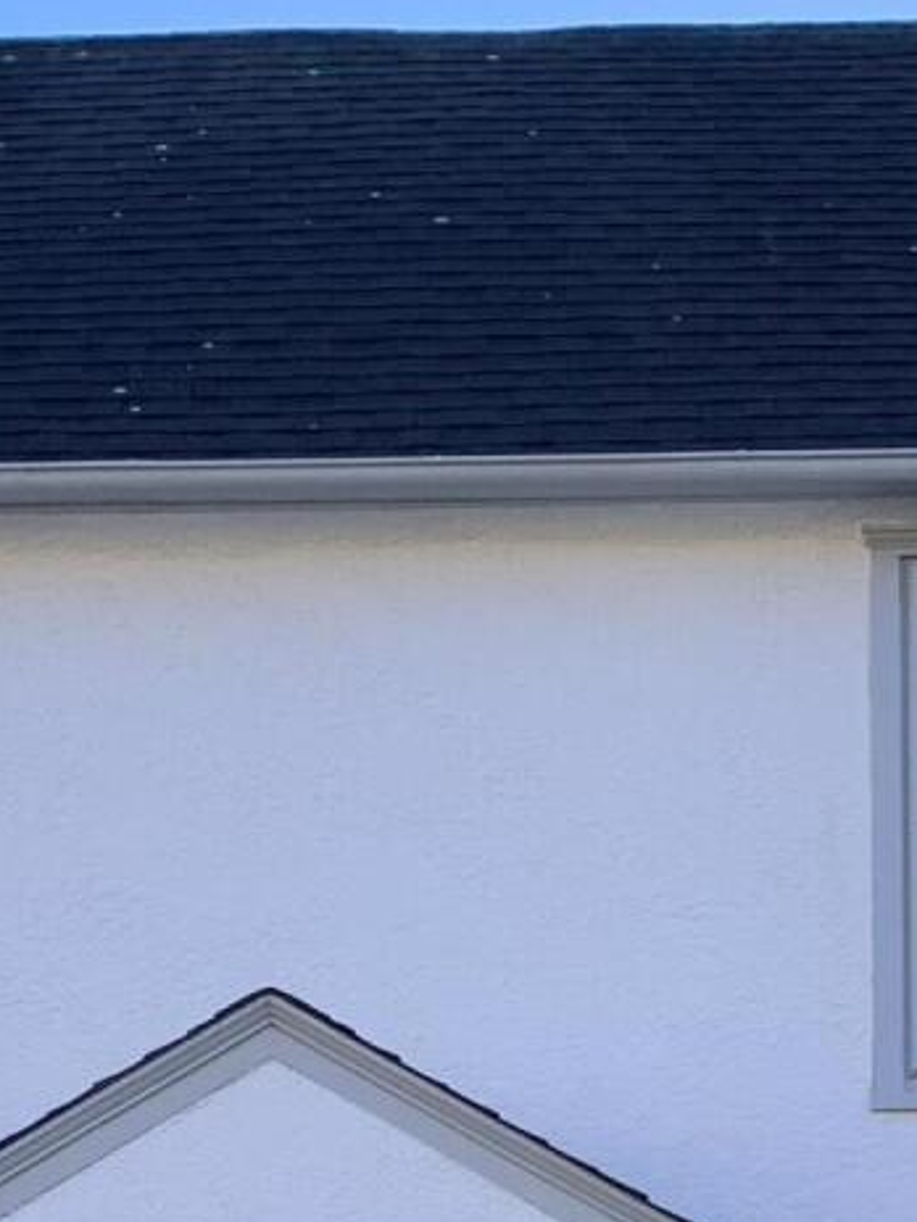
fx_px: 3956
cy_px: 1657
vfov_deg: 16.5
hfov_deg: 13.2
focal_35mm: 112
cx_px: 350
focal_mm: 4.25
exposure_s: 1/651
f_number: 1.8
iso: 25
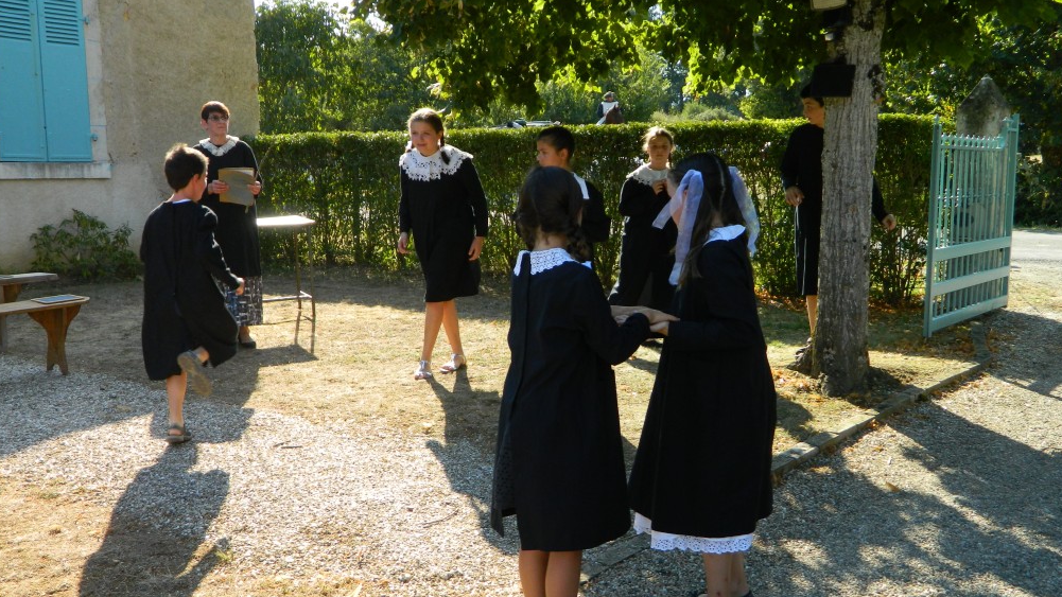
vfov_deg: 30.4
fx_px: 1098
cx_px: 532
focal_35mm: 39
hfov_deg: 51.6
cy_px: 344
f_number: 3.3
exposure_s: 1/320
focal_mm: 6.2
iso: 100
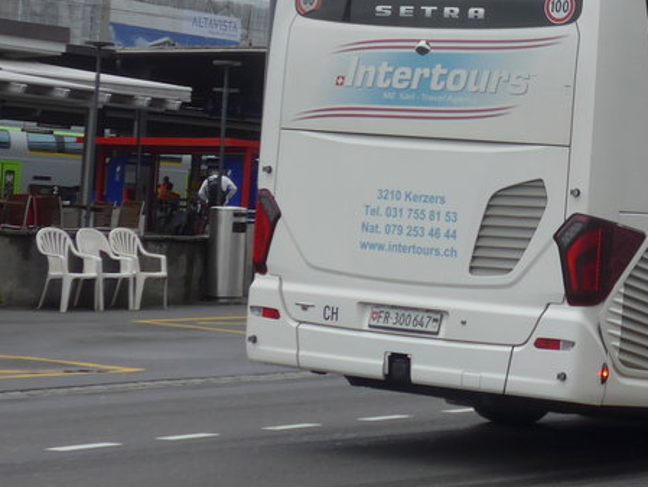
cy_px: -39
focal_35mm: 131
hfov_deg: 14.8
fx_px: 2453
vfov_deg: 11.2
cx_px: 677
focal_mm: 10.1
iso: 80
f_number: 3.2
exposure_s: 1/320
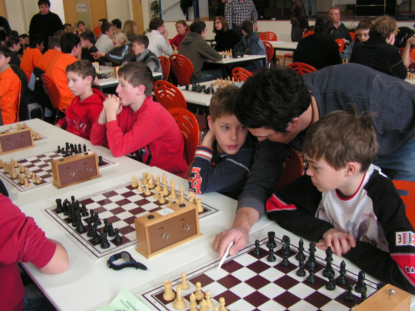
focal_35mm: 37
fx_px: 444
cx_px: 204
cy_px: 154
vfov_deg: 38.7
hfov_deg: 50.1
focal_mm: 6
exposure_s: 1/40
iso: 160
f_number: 3.2
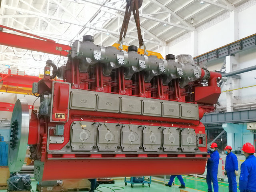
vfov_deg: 38.7
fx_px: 274
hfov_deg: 50.1
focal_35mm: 37
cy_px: 96
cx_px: 128
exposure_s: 1/100
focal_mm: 5.58
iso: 160
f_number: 1.8
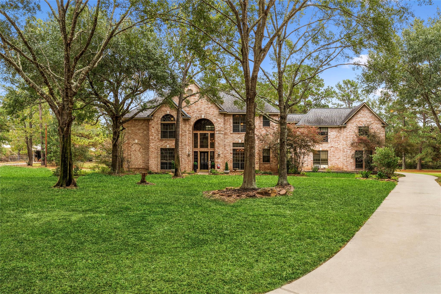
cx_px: 220
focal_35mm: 30
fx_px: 367
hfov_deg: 61.9
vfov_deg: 43.6
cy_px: 147
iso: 160
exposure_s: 1/80
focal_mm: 20.3
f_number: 7.1
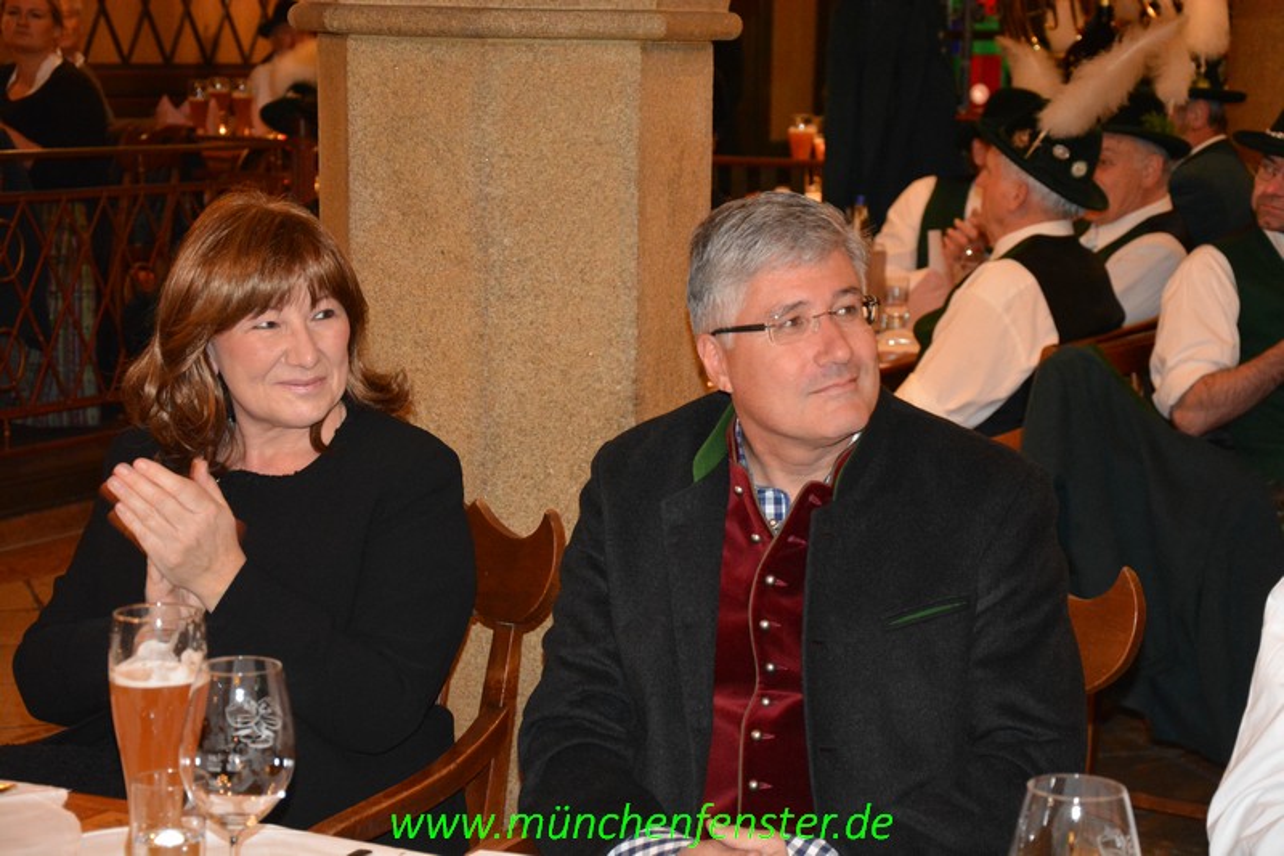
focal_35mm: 87
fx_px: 3102
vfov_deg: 15.7
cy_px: 428
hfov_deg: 23.4
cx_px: 642
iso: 3200
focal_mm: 58
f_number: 5
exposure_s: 1/60
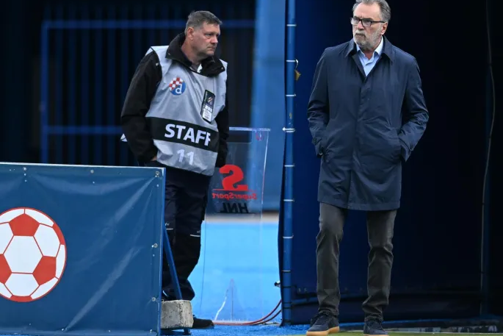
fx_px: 6205
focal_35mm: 444
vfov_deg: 3.1
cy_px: 164
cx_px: 256
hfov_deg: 4.6
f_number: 4
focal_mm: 400
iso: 3200
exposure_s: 1/2000
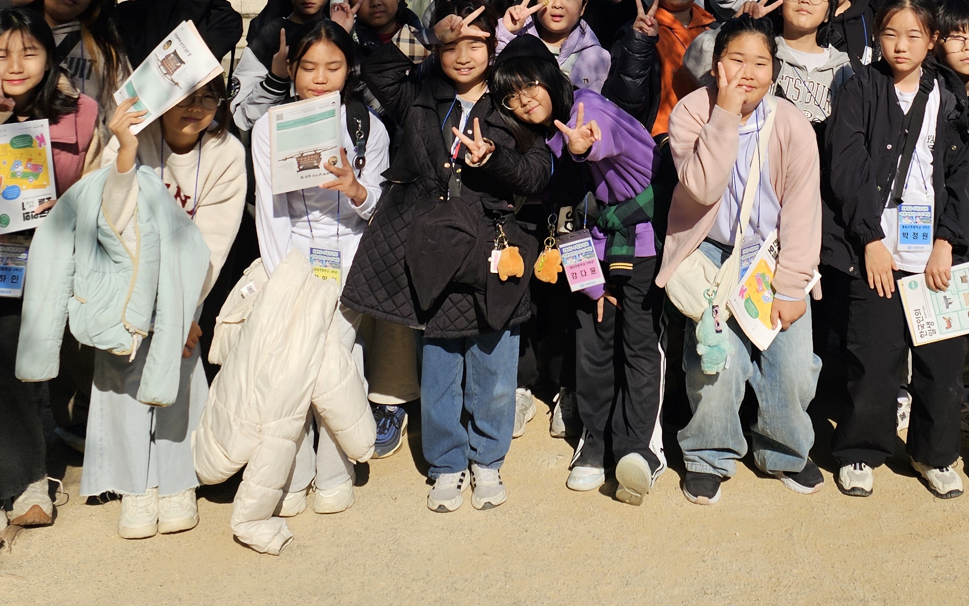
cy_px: -67
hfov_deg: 39.0
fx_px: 1347
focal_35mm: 51
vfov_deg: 23.7
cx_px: 663
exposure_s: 1/1414
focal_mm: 6.3
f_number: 1.7
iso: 10
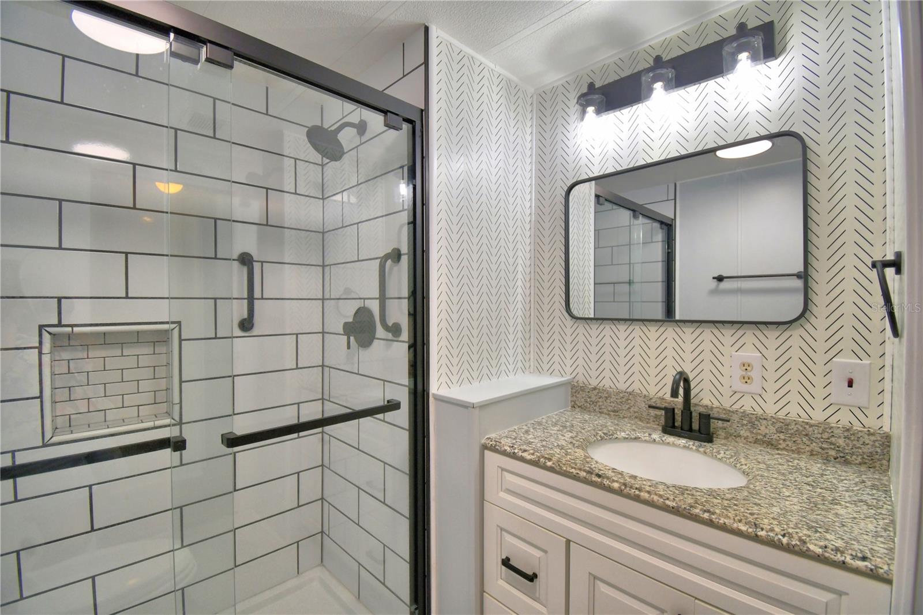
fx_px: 384
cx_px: 462
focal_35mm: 15
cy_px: 308
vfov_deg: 77.3
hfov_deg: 100.4
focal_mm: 10
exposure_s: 1/125
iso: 360
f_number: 4.5
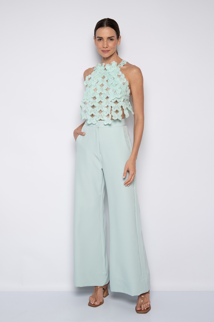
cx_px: 107
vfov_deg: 42.8
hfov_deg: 29.2
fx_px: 411
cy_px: 161
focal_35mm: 46
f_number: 5
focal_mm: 46
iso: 200
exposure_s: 1/160
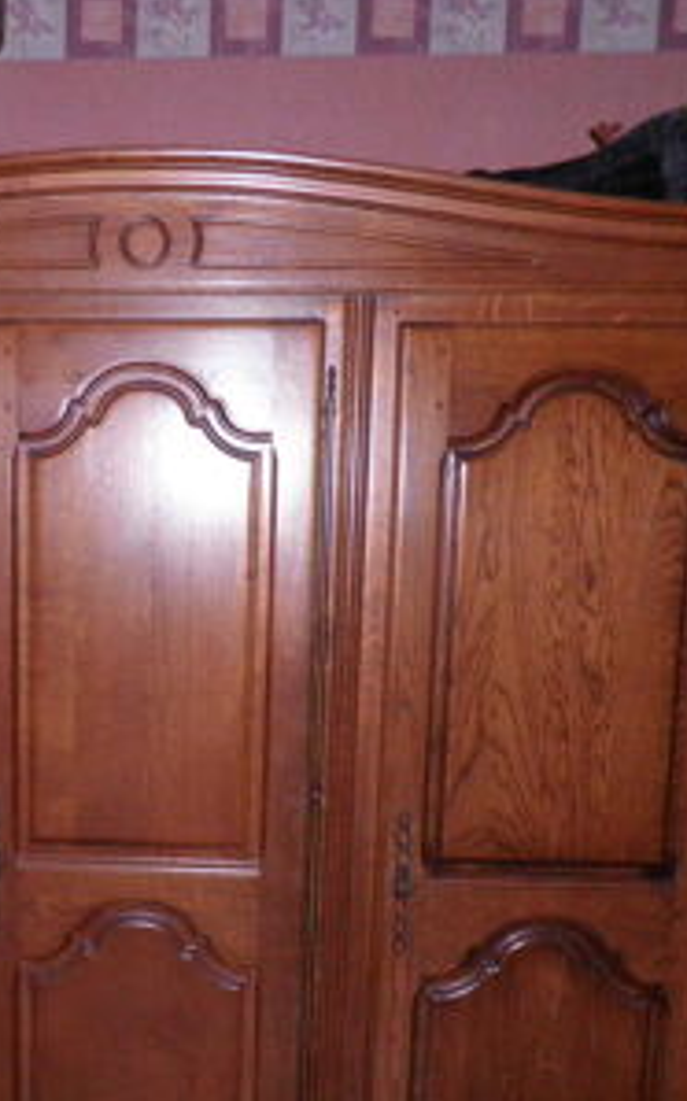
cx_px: 118
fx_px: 1229
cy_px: 650
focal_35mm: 41
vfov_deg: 48.0
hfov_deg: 30.3
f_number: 3.3
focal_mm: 4.3
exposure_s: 1/30
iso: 250
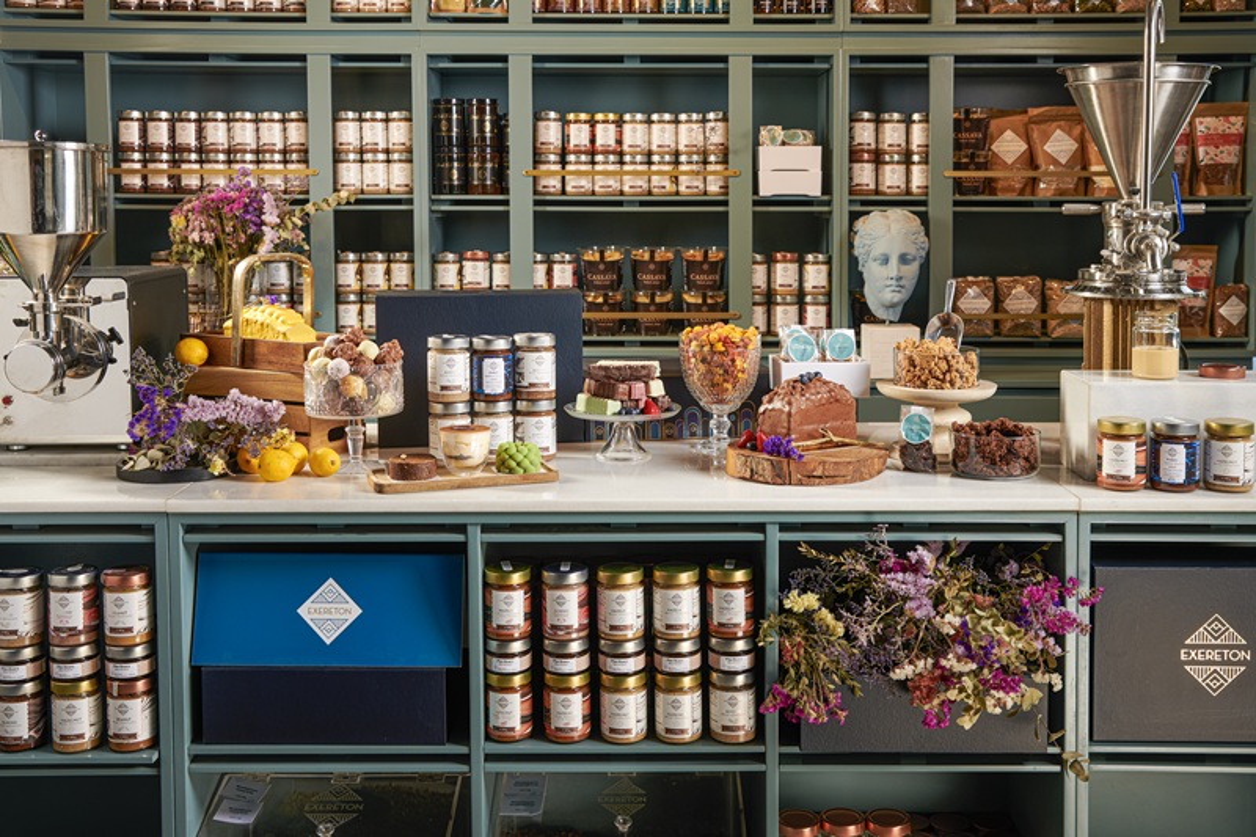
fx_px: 1395
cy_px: 418
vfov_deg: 33.4
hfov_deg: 48.5
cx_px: 628
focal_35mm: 40
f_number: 5.6
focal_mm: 40
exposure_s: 1/125
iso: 100
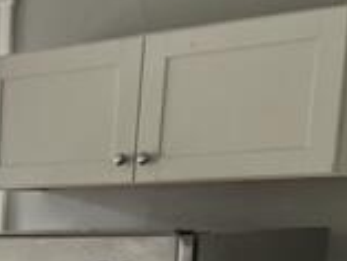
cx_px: -305
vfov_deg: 12.8
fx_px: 1063
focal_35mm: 106
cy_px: 460
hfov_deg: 15.5
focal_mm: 5.7
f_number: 1.5
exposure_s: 1/121
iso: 125
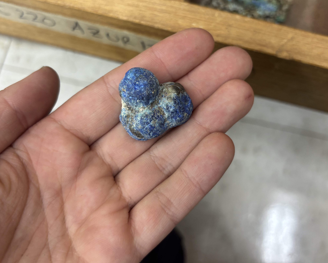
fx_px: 349
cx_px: 166
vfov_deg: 41.1
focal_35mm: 36
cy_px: 114
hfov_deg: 50.3
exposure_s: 1/60
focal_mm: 5.96
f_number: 1.6
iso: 125
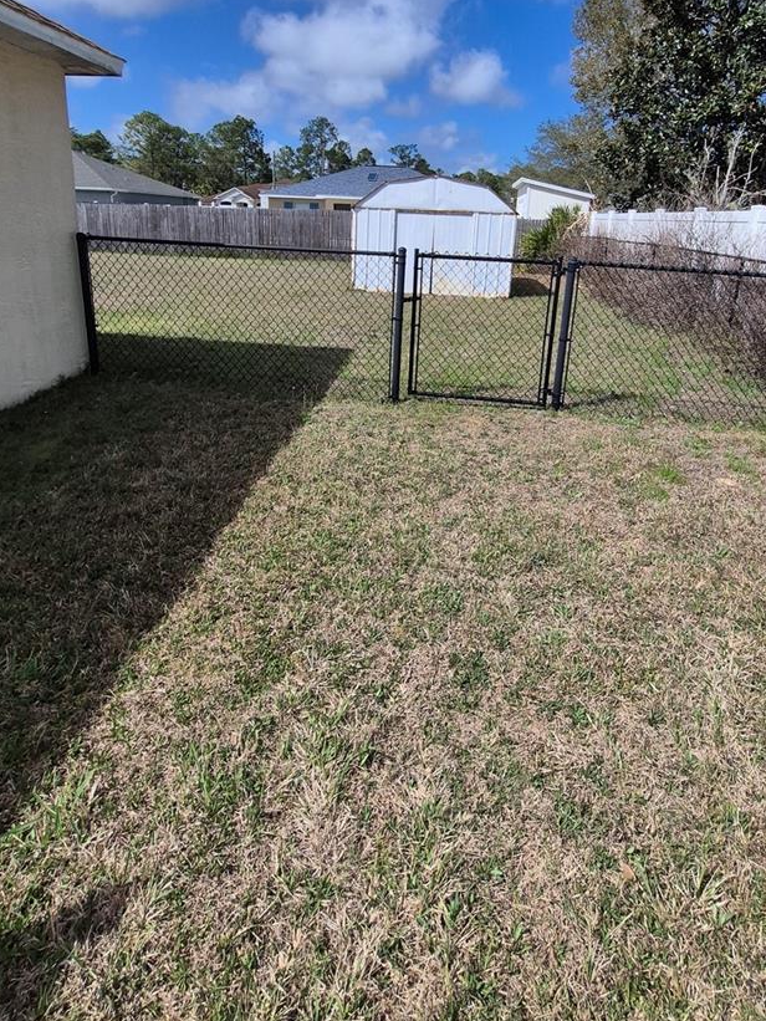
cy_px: 382
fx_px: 560
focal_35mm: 19
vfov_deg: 83.0
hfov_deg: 68.6
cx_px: 412
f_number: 2.2
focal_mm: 1.74
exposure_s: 1/2624
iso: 50
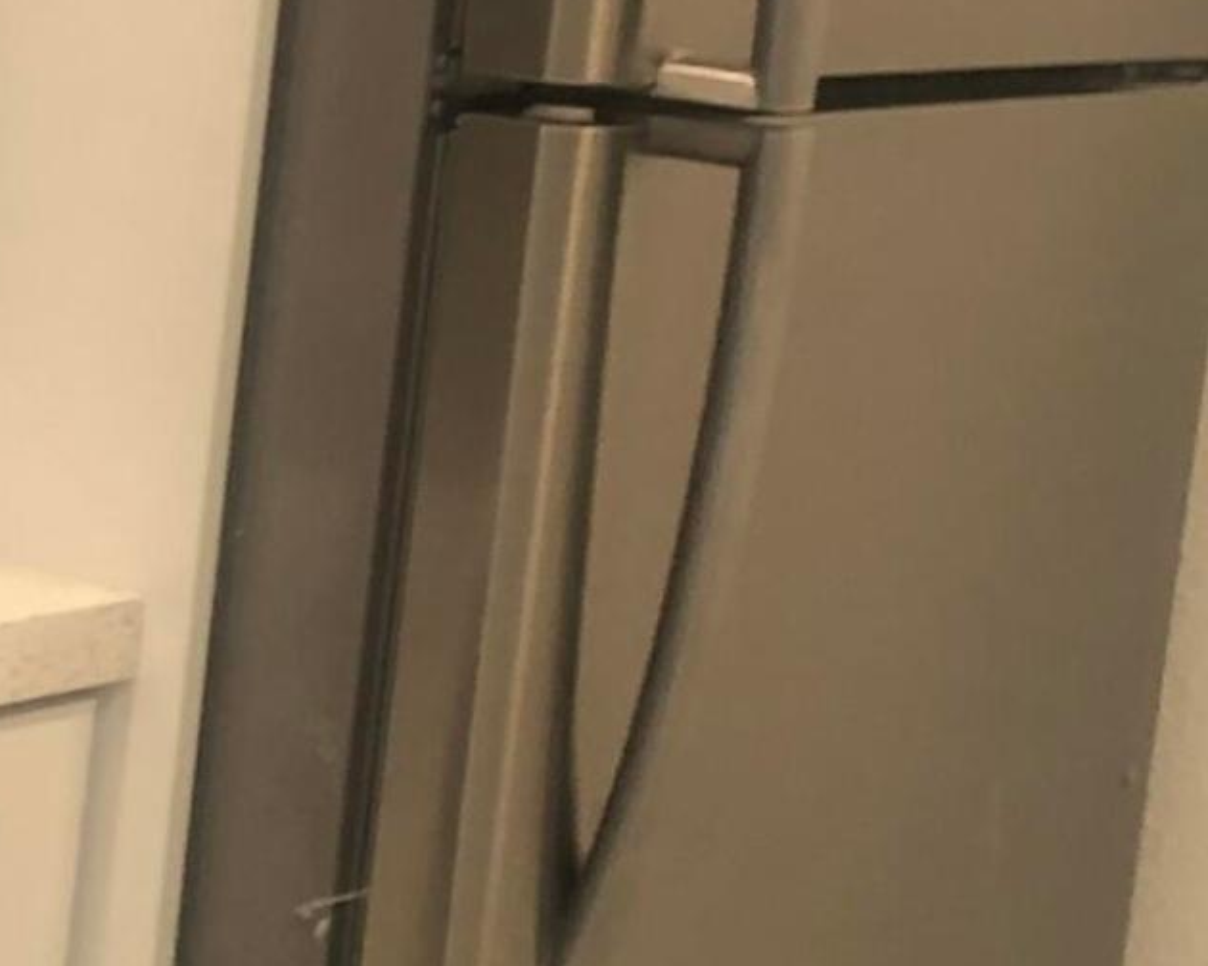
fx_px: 4469
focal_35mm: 125
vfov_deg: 12.3
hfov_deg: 13.3
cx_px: -1183
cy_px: 312
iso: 40
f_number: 1.8
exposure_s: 1/17
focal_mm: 4
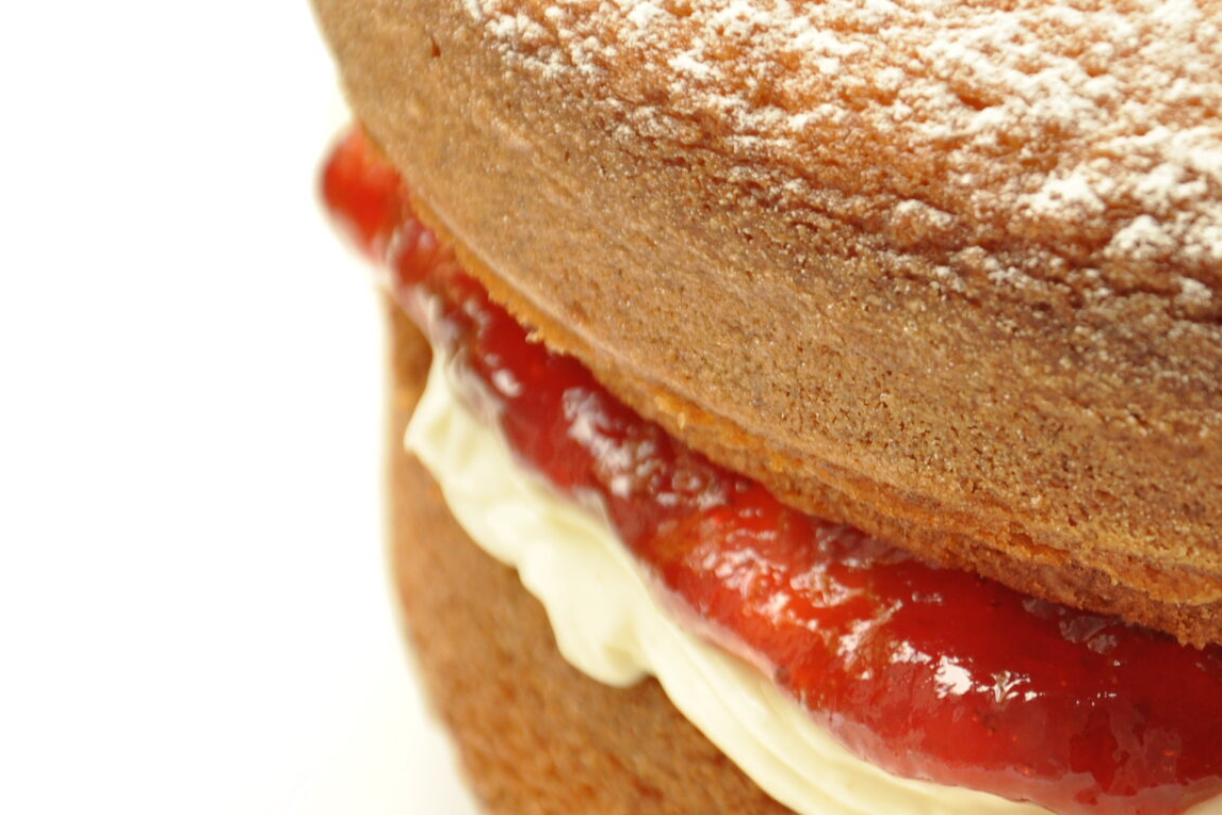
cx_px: 1063
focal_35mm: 351
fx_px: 11919
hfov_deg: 5.9
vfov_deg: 3.9
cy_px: 434
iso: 400
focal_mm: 105
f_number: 5.6
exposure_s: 1/80
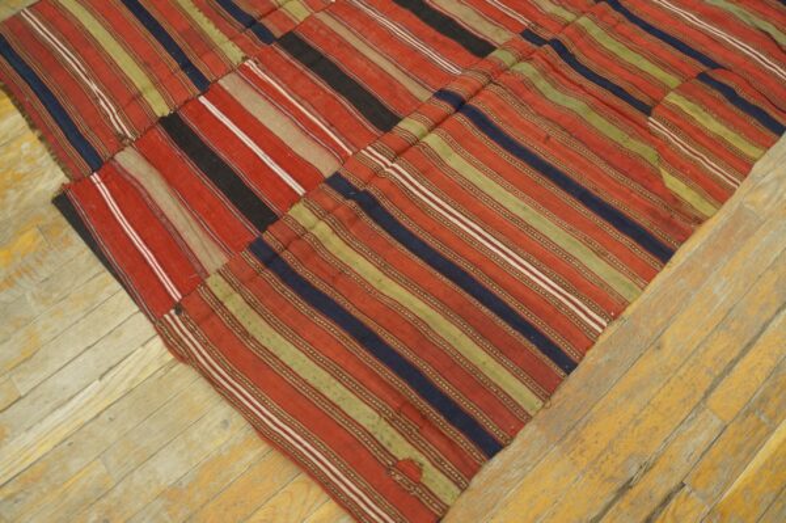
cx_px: 393
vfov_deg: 47.9
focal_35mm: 27
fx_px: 589
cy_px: 262
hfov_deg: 67.4
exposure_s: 1/60
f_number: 4
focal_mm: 18
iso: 1600
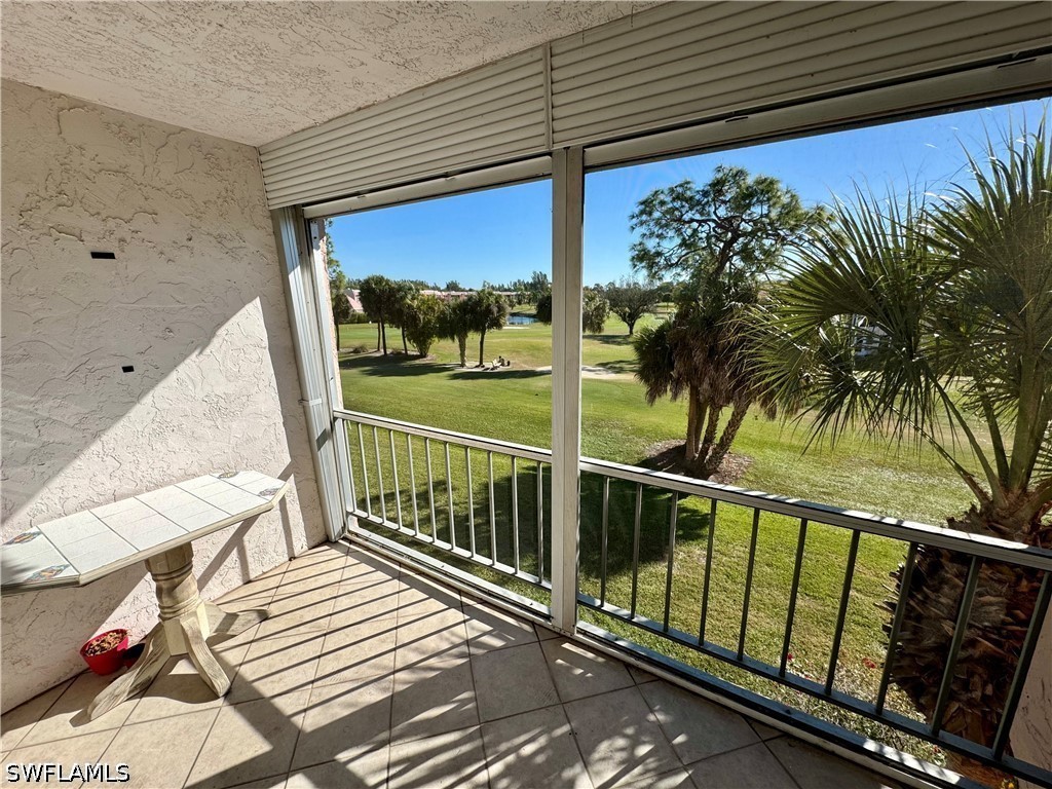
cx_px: 526
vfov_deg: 85.7
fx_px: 425
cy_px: 394
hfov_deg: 102.1
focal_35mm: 14
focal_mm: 2.22
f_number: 2.2
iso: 50
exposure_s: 1/763
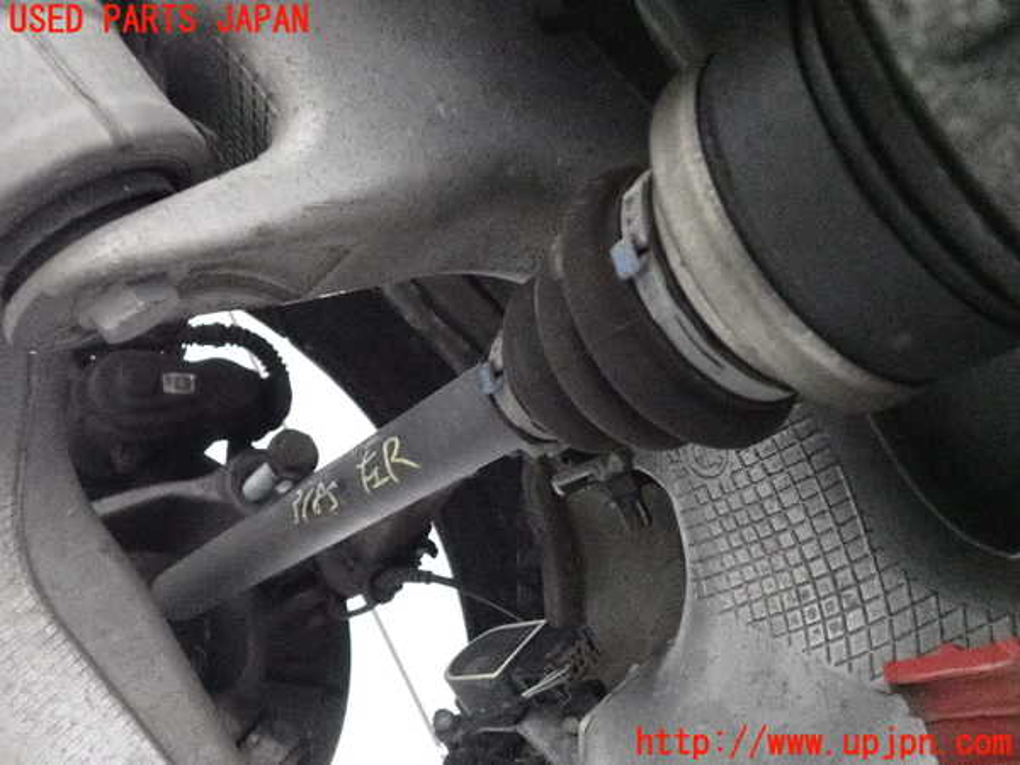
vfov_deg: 46.8
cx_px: 510
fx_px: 884
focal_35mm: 30
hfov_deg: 60.0
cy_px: 382
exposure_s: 1/125
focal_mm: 5.4
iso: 6400
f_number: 2.3
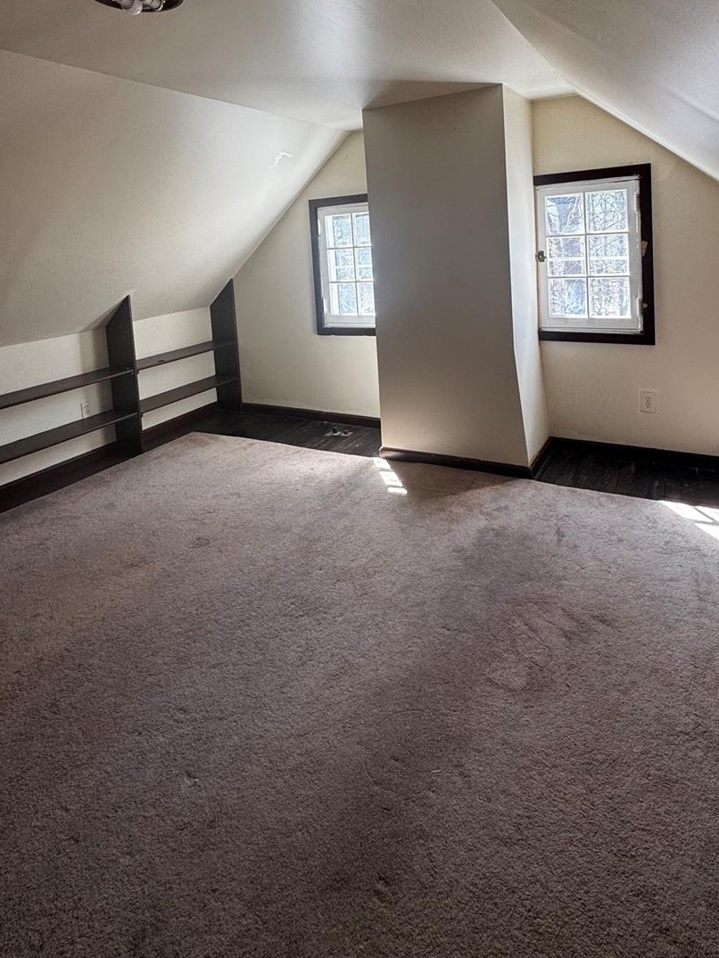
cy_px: 279
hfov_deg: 65.6
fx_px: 554
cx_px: 417
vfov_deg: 77.6
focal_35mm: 20
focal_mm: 2.22
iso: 125
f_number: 2.2
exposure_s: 1/120
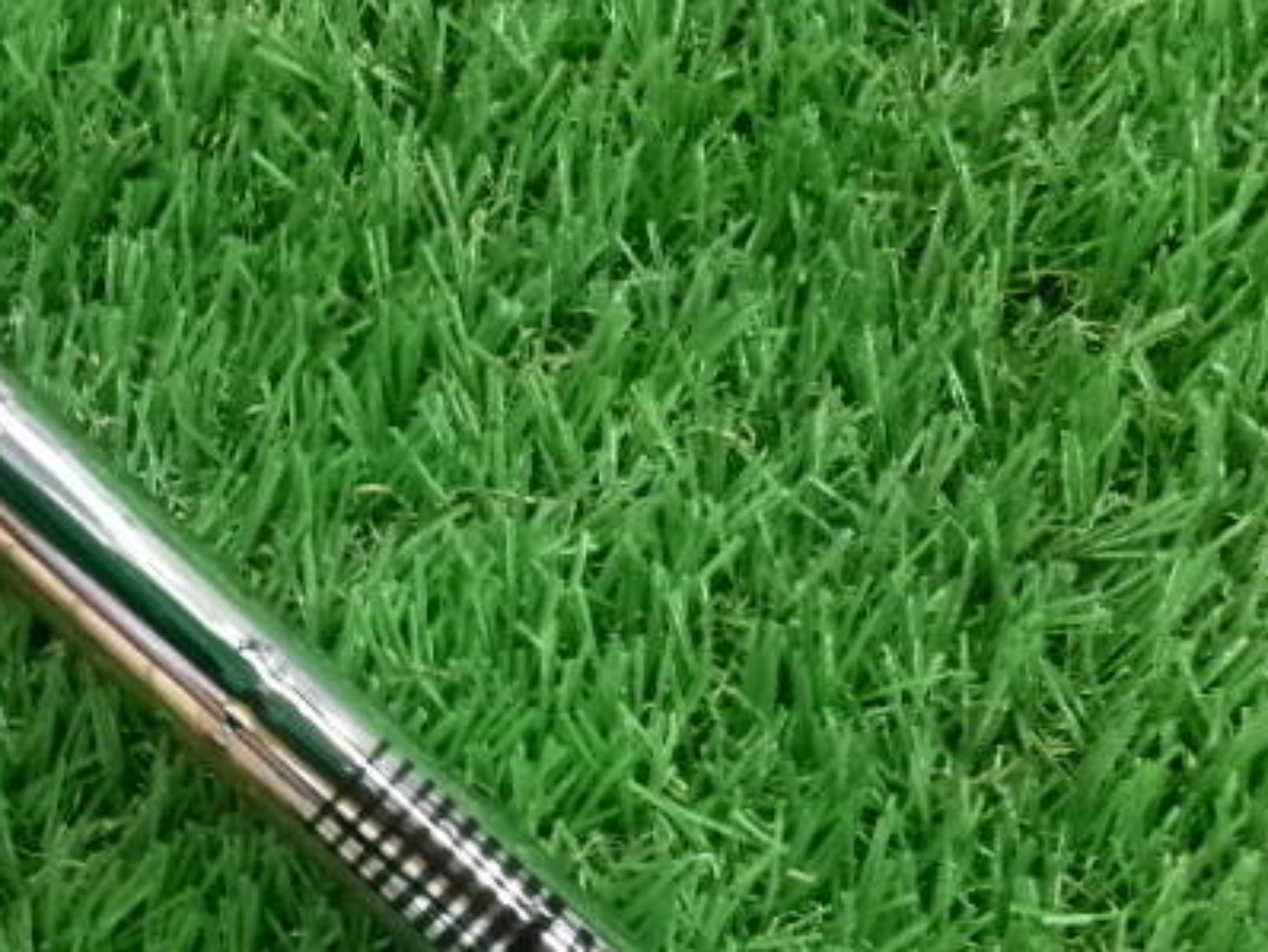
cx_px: 366
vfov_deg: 31.7
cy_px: 707
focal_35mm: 45
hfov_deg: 41.2
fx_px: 1649
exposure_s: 1/34
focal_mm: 5.1
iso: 800
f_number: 3.9
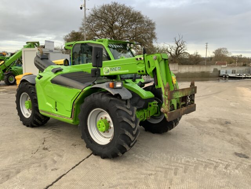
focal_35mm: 29
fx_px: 210
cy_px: 94
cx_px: 126
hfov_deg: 61.7
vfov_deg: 48.2
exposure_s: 1/201
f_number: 1.8
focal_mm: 3
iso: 16
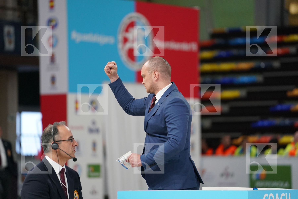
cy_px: 100
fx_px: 1606
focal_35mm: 194
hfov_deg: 10.6
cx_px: 149
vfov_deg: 7.1
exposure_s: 1/1000
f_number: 2.8
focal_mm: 194
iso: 2500
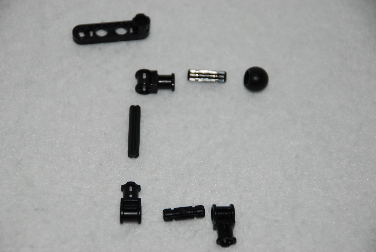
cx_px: 188
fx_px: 1490
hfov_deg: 14.4
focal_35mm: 142
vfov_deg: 9.7
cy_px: 126
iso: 100
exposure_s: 1/60
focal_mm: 95
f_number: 5.6
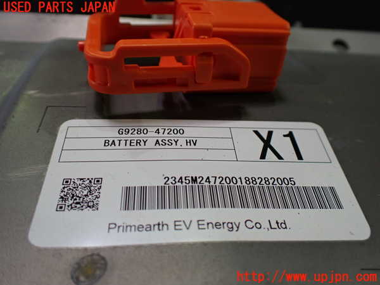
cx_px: 190
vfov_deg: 46.8
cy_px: 142
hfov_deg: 60.0
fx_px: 329
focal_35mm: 30
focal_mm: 5.4
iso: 320
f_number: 2.3
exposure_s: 1/125
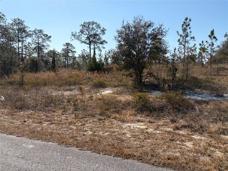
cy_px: 86
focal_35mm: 26
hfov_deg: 67.3
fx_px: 171
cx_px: 114
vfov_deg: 53.1
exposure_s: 1/4065
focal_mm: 5.96
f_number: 1.6
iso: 50
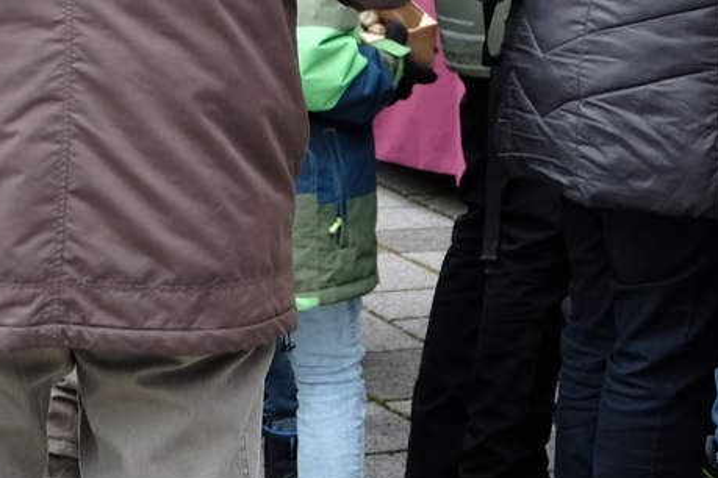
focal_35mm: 222
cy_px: -371
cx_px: 813
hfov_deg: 9.2
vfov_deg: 6.1
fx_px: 4427
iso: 200
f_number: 3.6
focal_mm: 34.3
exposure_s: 1/75
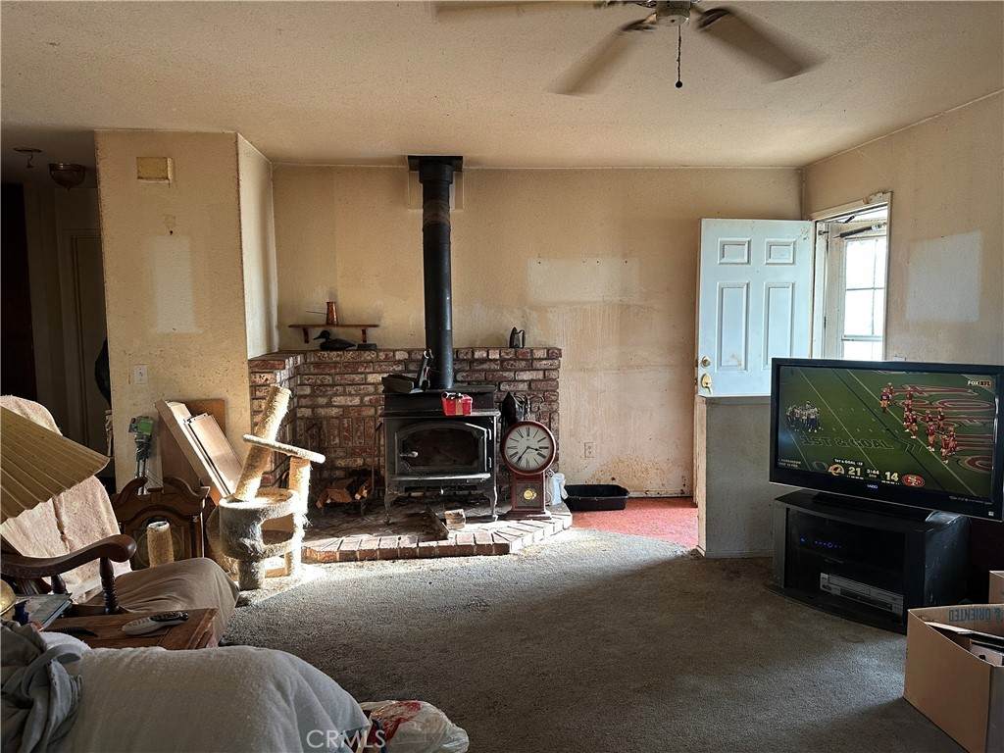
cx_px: 502
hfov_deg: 71.6
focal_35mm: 24
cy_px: 376
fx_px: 696
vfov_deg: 56.8
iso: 200
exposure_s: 1/60
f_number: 1.78
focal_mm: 6.86
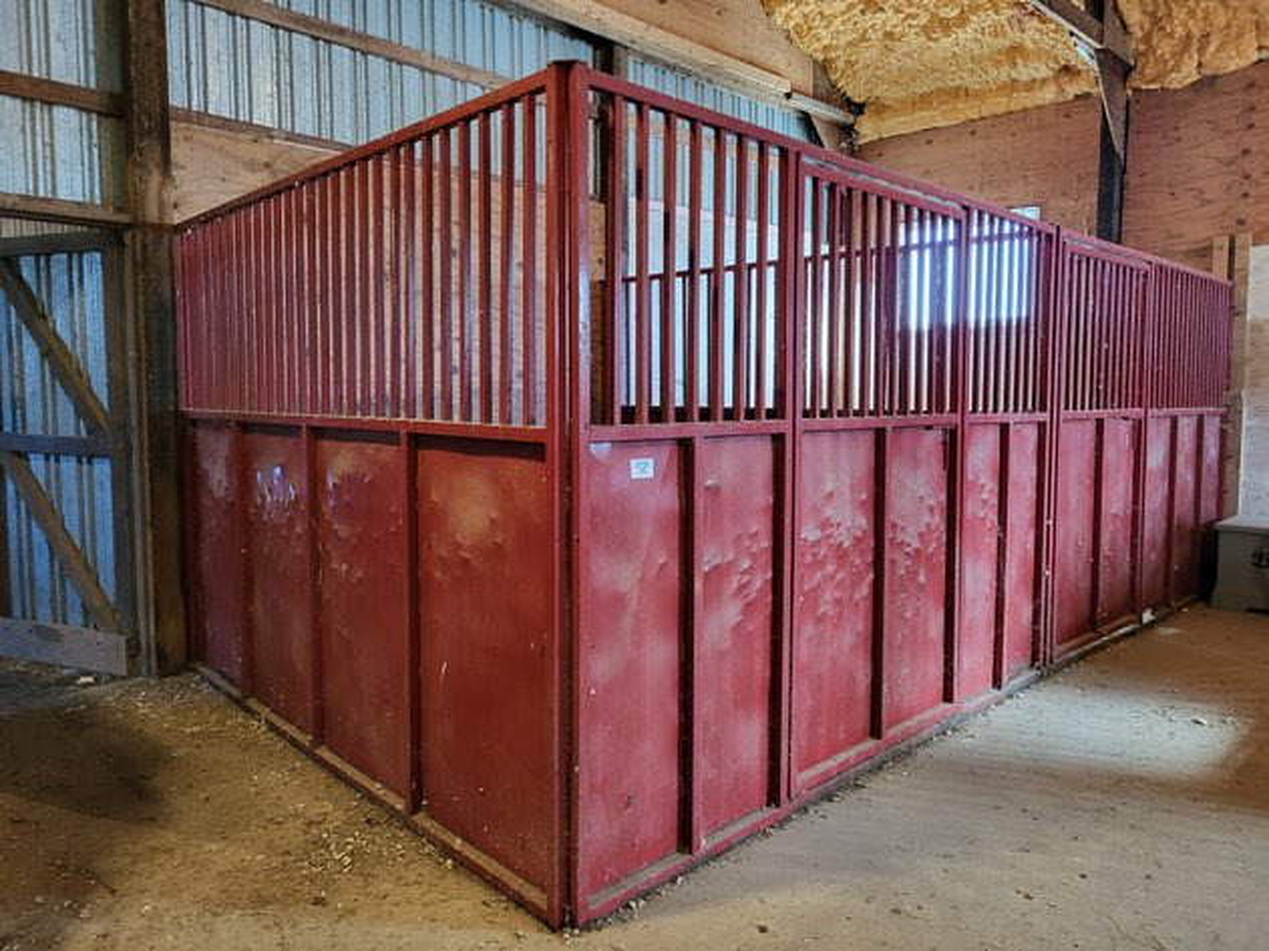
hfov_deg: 67.3
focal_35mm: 26
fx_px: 953
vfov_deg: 53.0
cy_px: 476
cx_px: 634
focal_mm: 5.4
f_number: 1.8
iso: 320
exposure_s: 1/40
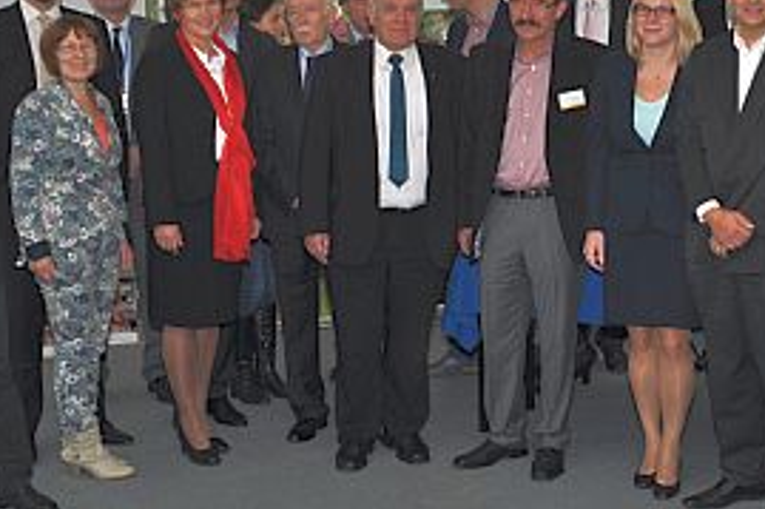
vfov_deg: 17.4
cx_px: 560
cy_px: 165
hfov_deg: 25.7
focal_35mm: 78
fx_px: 1656
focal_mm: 28
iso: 200
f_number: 5
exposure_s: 1/30
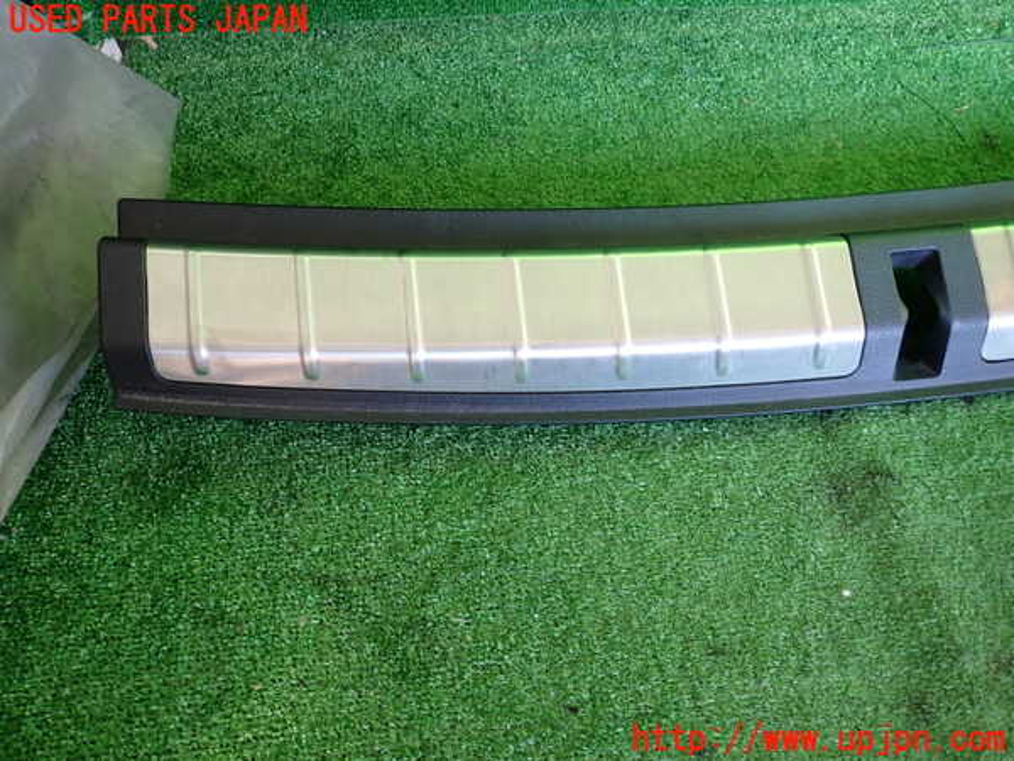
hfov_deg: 69.4
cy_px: 380
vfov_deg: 54.9
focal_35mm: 25
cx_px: 507
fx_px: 732
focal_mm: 4.5
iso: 200
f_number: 2
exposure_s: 1/80
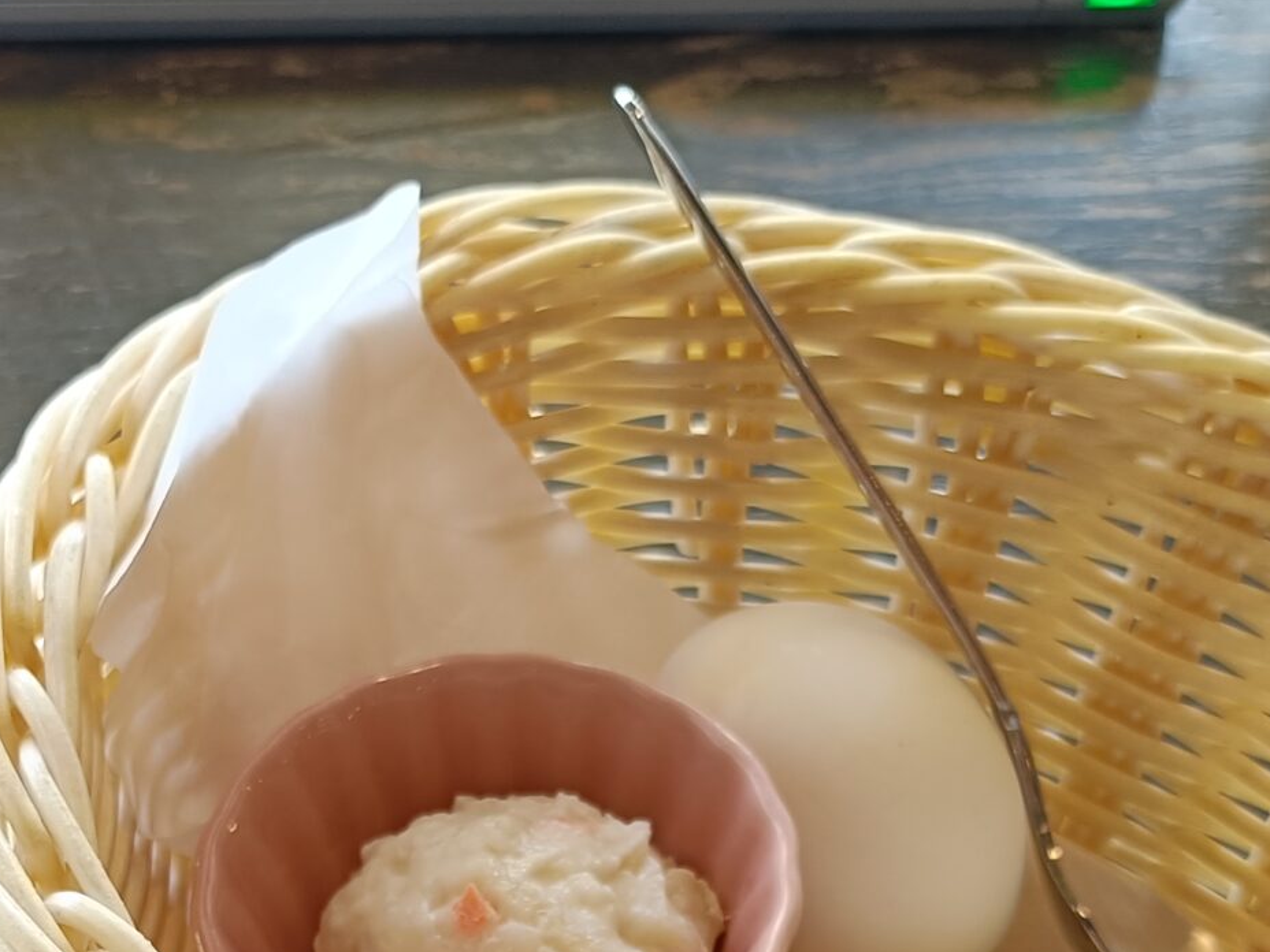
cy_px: 1209
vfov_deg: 19.7
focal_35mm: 69
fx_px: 2531
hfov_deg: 28.0
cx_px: 416
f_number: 1.7
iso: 320
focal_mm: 4.7
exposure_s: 1/60
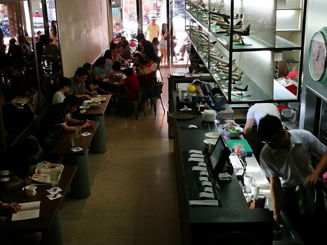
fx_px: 255
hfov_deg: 65.3
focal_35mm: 27
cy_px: 122
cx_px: 164
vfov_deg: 51.4
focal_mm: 4.5
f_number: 2.2
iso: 160
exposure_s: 1/30
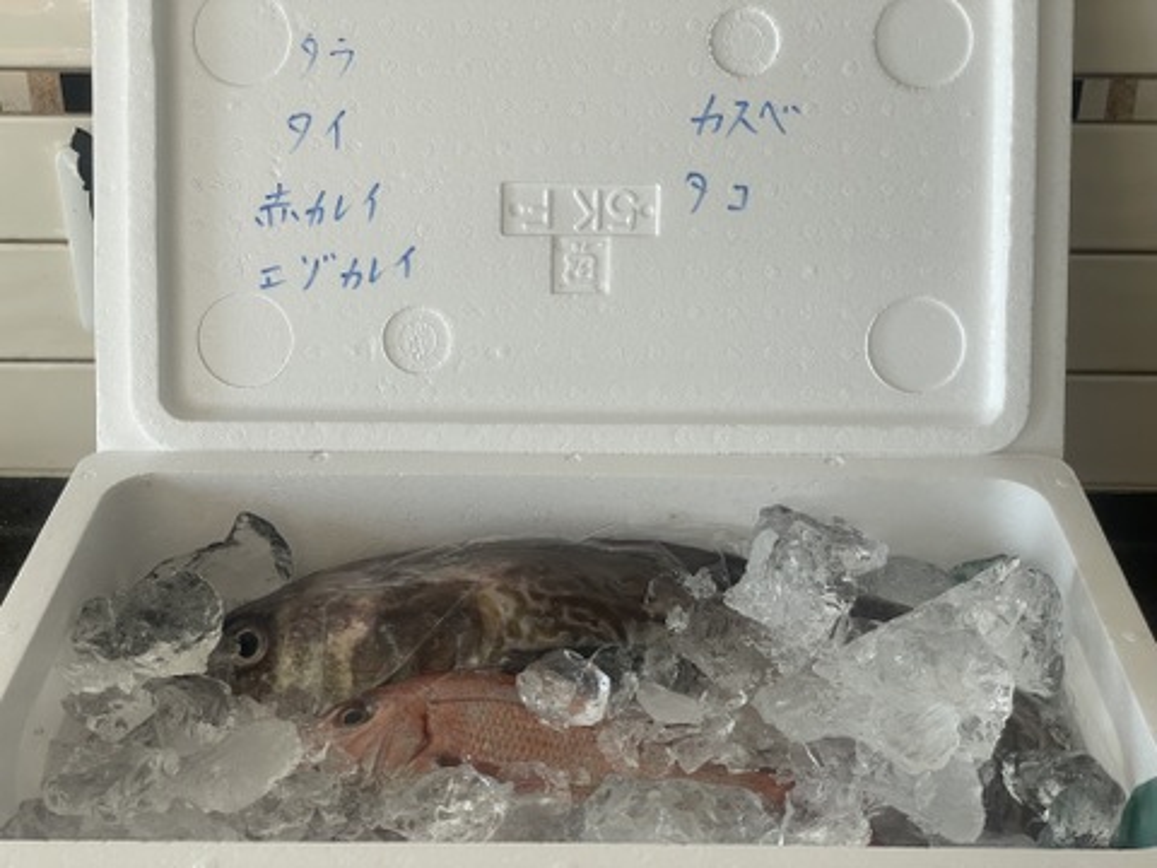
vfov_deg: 28.0
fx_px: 1738
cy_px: 434
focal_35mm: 52
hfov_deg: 36.8
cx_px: 578
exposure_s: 1/99
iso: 125
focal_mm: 6
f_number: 2
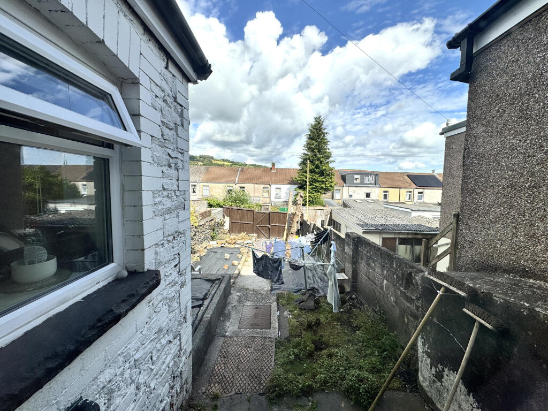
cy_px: 206
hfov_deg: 102.1
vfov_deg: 85.7
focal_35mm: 14
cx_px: 274
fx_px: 222
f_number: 2.2
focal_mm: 2.22
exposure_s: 1/1449
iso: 40
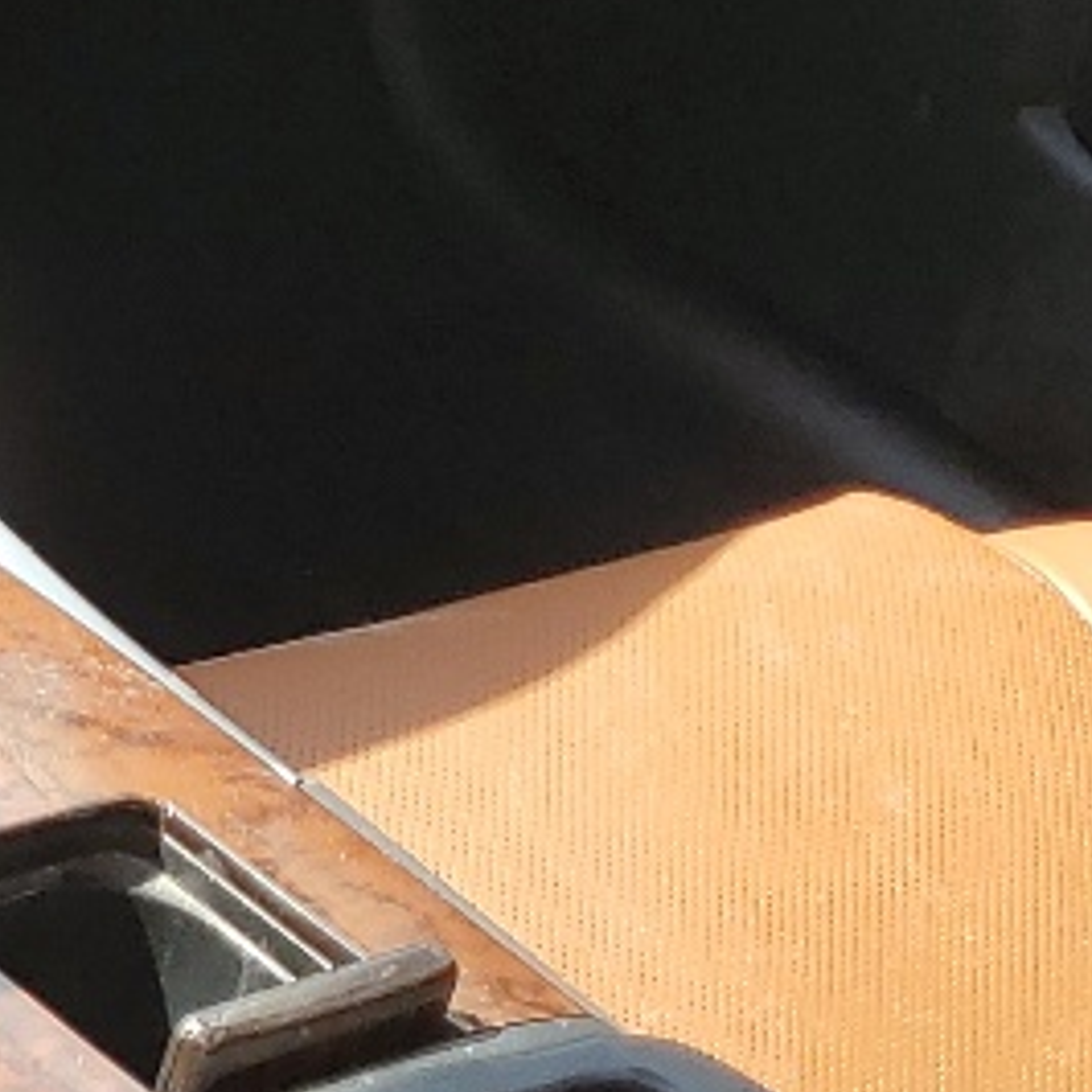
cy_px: 825
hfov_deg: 10.9
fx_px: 4925
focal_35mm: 138
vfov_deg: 12.6
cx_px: -1461
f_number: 1.5
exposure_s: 1/417
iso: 50
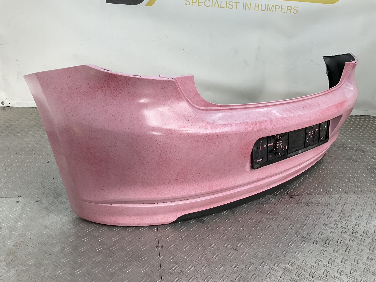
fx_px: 315
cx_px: 188
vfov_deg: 48.2
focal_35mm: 29
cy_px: 141
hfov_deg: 61.7
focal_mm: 3
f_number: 1.8
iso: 16
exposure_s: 1/176
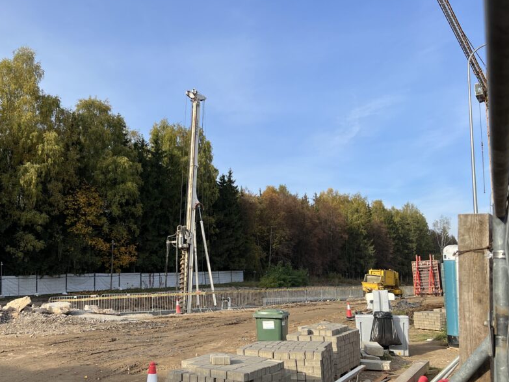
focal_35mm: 34
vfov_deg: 41.7
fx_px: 500
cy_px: 219
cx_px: 193
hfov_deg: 53.4
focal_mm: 5.7
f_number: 1.5
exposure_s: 1/2008
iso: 50
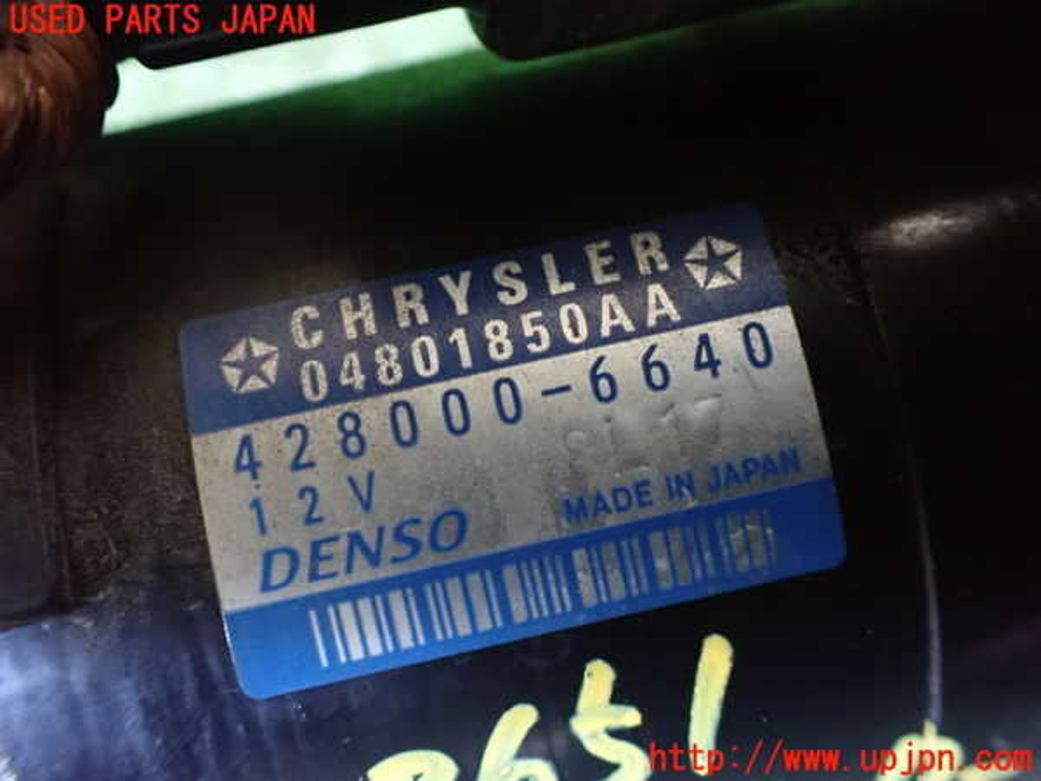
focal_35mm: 30
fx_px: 902
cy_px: 390
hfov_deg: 60.0
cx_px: 520
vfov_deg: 46.8
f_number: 2.3
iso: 1600
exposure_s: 1/30
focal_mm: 5.4
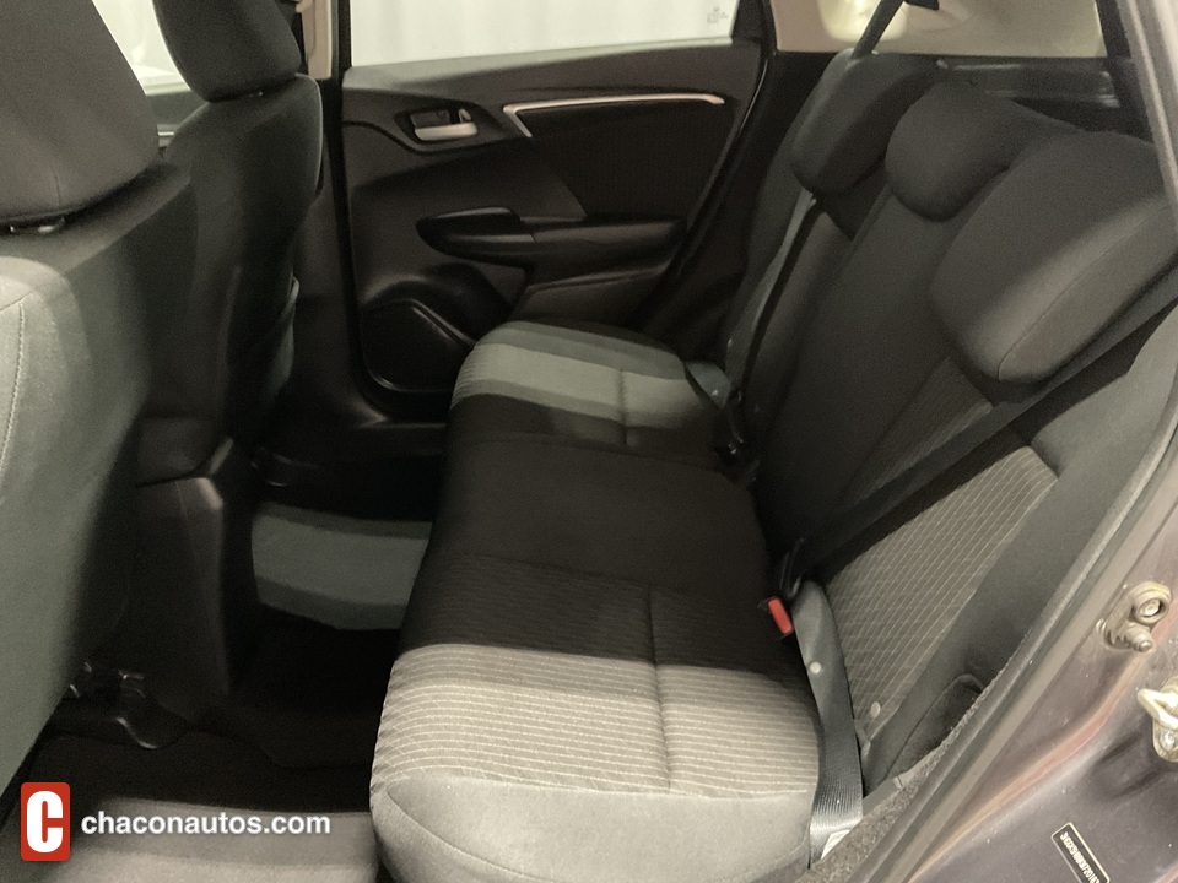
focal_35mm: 29
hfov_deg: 61.7
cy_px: 442
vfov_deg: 48.2
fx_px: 987
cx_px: 589
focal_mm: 3
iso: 500
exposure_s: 1/20
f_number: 1.8
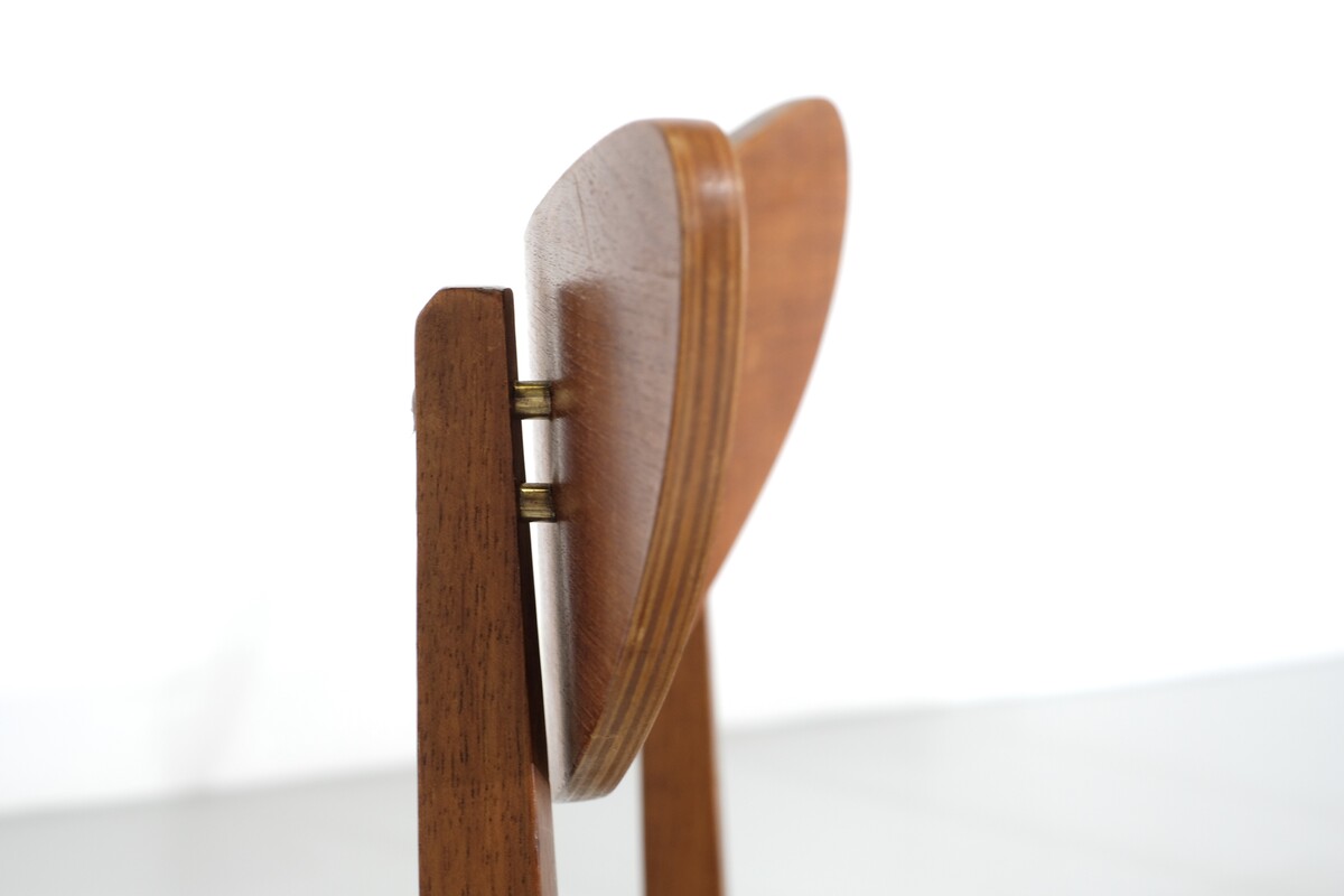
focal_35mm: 53
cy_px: 448
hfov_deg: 37.5
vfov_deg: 25.5
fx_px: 1979
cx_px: 672
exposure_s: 1/40
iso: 800
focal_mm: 35
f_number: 5.6
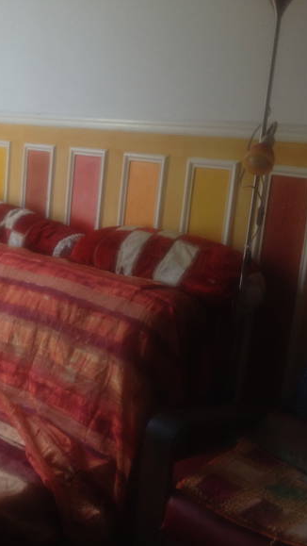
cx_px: -55
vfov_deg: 39.9
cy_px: 270
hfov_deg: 21.5
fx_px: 752
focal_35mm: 52
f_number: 2.4
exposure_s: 1/60
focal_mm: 4.28
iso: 64
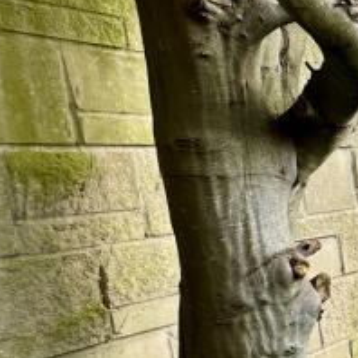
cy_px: 282
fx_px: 749
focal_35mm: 64
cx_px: 752
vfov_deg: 26.4
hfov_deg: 17.4
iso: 40
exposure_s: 1/102
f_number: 2.2
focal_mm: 2.22
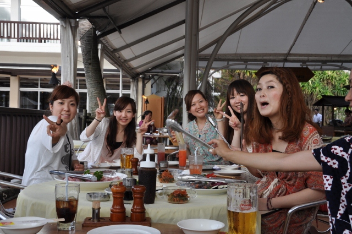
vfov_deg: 28.0
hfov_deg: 41.2
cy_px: 117
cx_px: 176
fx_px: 469
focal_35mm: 48
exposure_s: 1/100
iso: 200
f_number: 10
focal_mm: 32
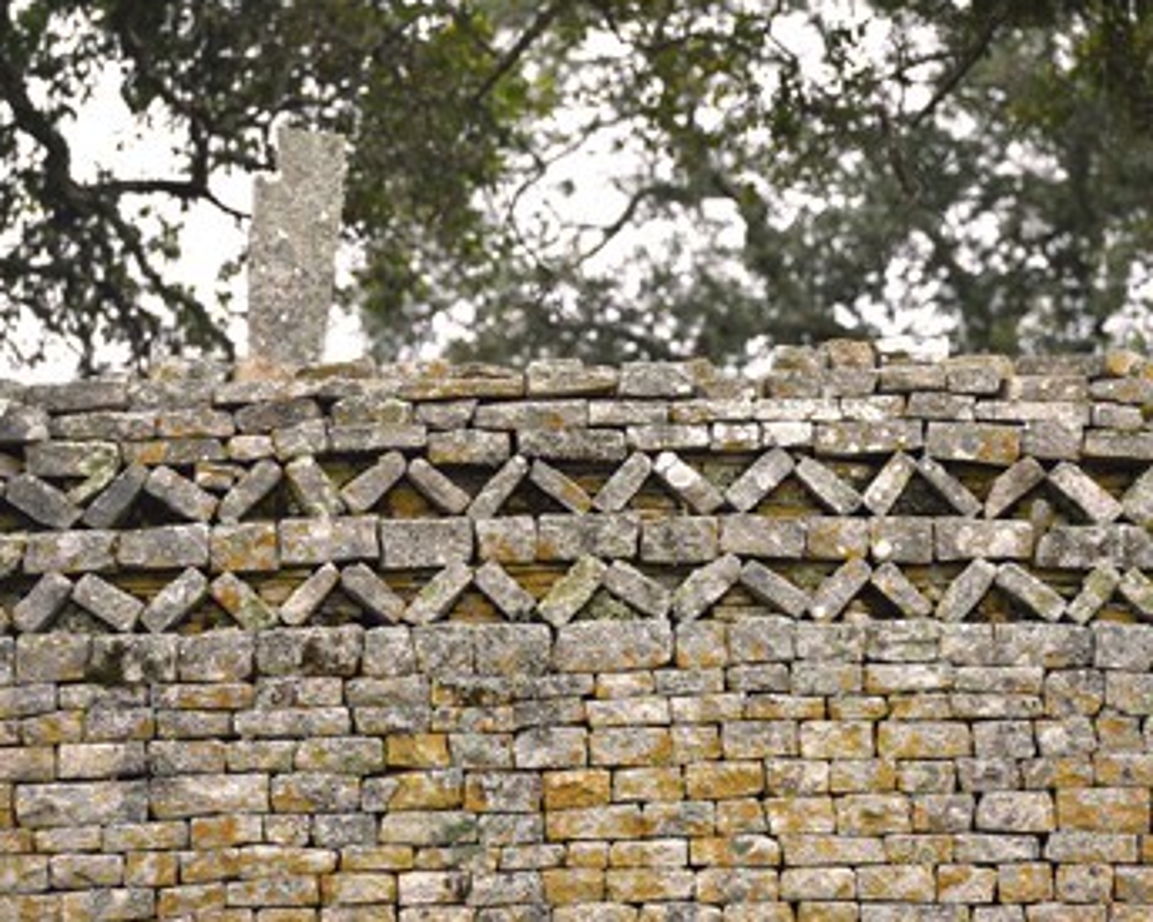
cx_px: 677
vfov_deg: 6.8
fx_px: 7812
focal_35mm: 229
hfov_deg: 8.4
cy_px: 459
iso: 400
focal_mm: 200
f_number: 4
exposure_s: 1/200
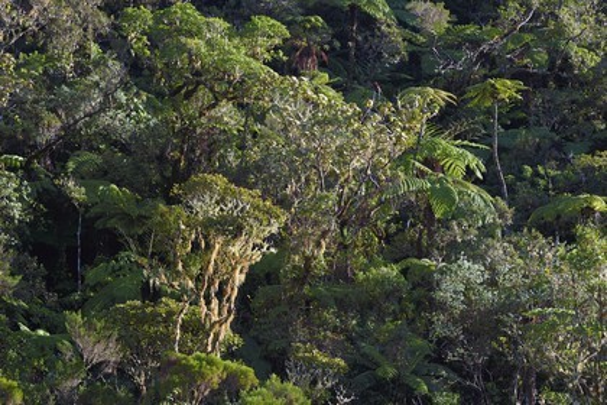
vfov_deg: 10.2
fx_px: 2276
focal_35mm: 135
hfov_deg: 15.2
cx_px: 304
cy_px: 202
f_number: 11
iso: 400
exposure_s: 1/160
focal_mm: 135
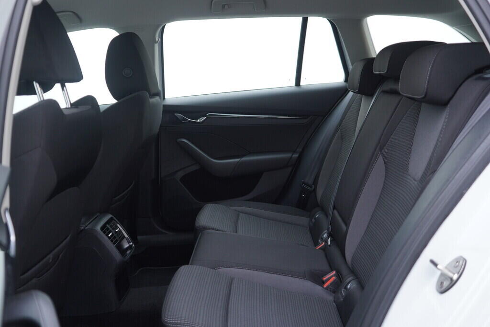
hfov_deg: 53.1
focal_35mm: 36
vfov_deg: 36.9
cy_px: 164
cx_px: 245
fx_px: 490
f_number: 2.8
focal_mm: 24
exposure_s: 1/40
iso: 160
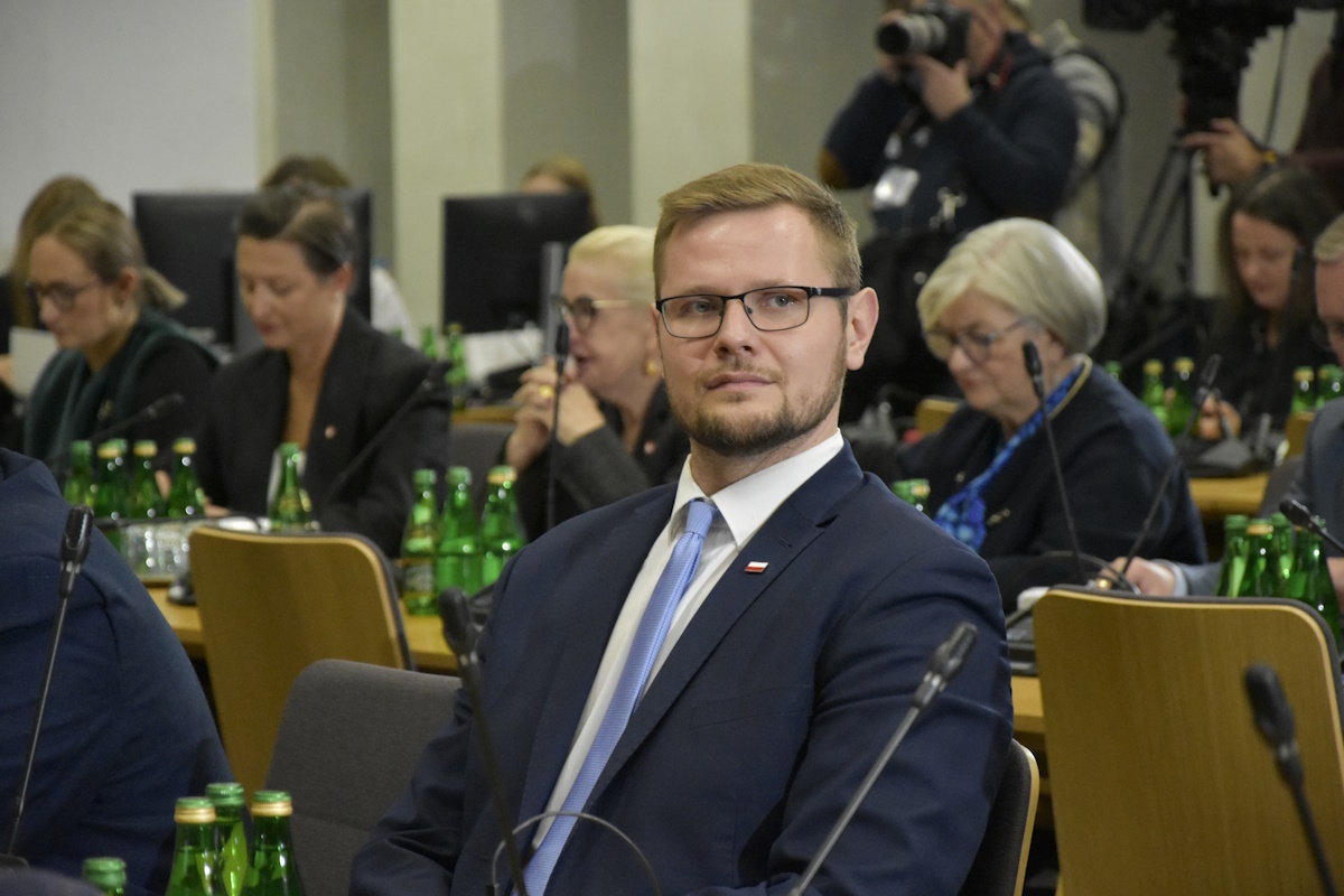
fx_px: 5880
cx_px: 672
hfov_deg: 13.0
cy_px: 448
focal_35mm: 158
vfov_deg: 8.7
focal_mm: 105
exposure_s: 1/250
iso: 5000
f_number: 5.6
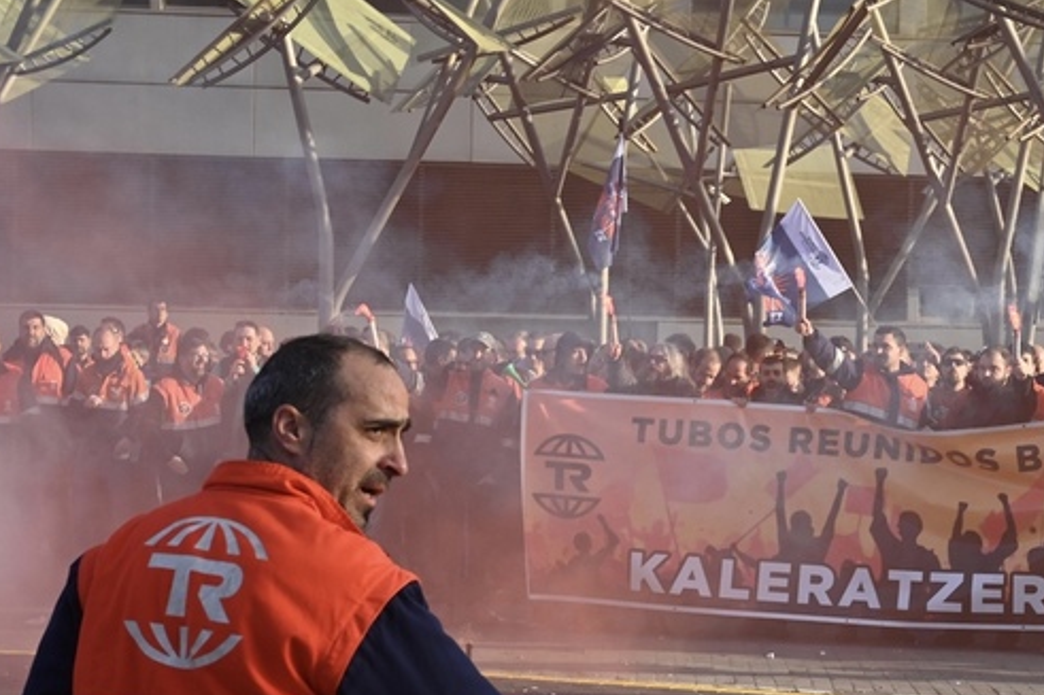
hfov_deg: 27.1
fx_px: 2145
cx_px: 744
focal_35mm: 74
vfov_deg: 18.4
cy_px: 438
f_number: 8
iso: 400
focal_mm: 50
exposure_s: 1/250
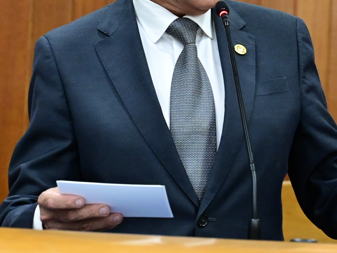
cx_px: 182
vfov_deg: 6.7
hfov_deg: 9.0
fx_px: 2151
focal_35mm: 221
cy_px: 47
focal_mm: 70
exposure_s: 1/125
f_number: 4.5
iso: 5000
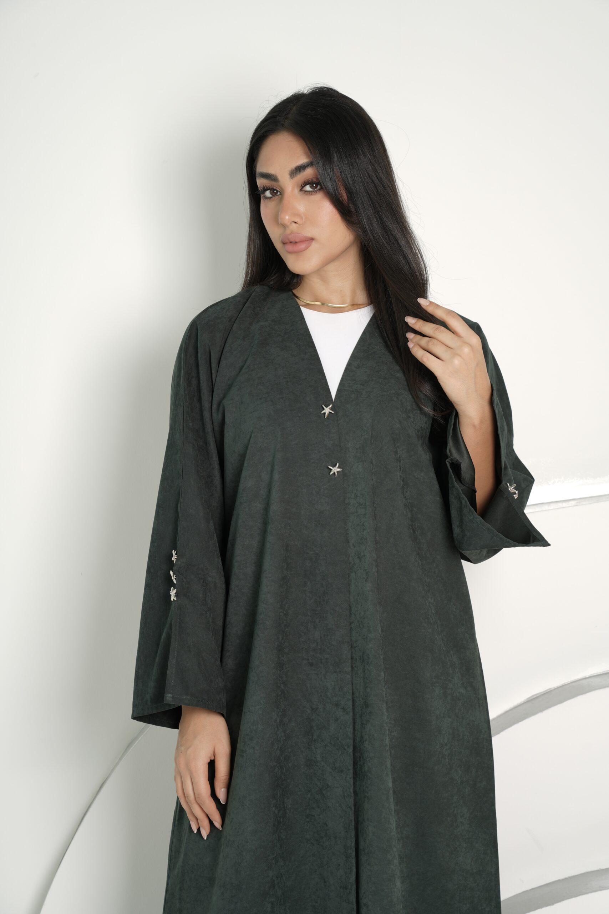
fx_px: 1776
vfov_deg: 28.8
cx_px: 304
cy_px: 457
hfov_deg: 19.5
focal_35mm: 70
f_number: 8
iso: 80
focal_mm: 70
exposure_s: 1/125
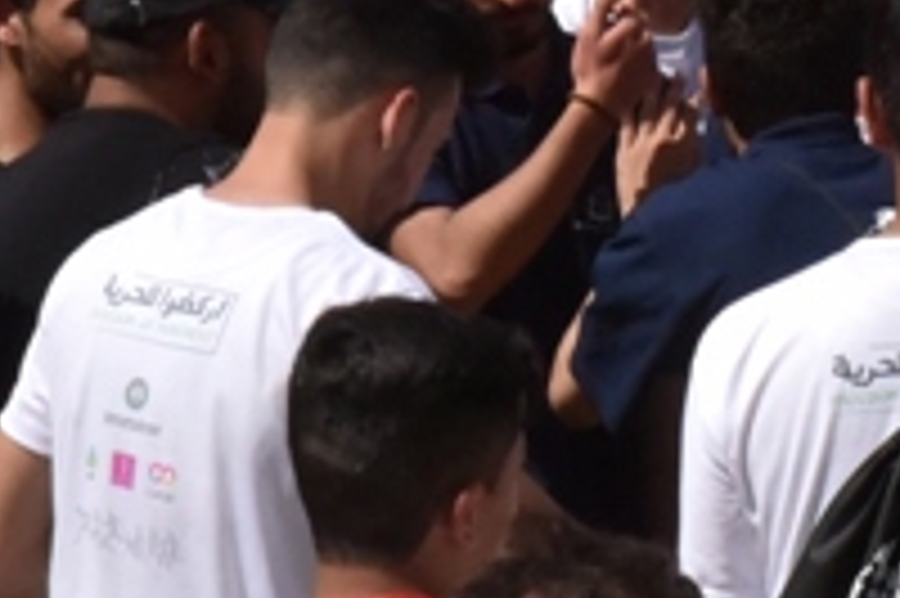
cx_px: 932
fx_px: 11016
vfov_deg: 3.1
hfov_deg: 4.7
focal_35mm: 441
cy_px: -34
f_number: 22
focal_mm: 86
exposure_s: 1/2500
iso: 2500
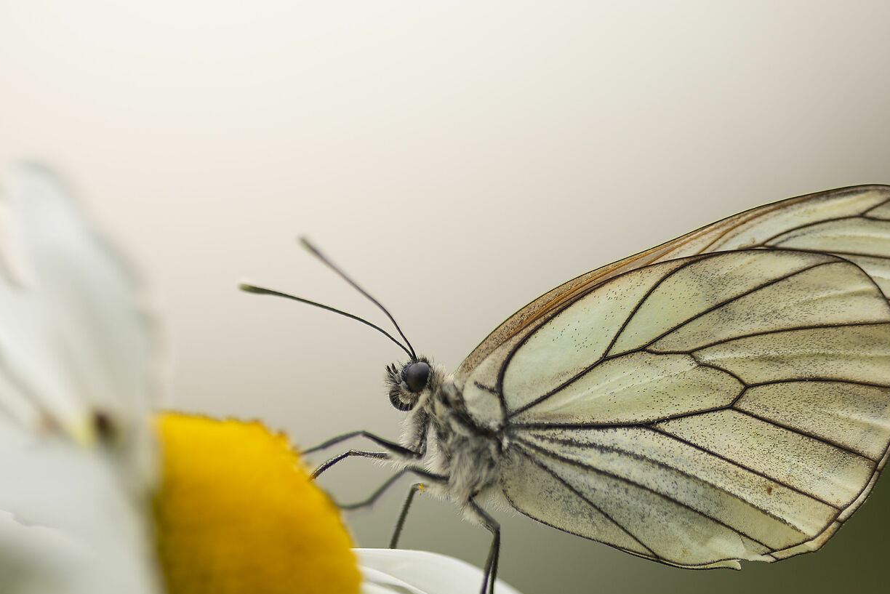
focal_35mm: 294
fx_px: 7271
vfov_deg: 4.7
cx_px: 361
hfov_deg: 7.0
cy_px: 513
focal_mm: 150
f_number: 3.8
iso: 100
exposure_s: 1/320
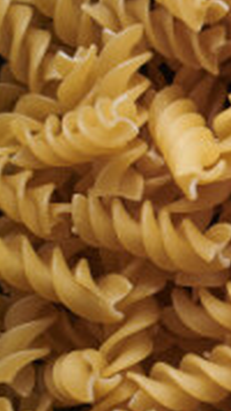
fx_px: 2561
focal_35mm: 235
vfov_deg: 9.2
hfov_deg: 4.7
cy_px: 226
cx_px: 903
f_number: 8
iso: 160
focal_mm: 50
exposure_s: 1/100
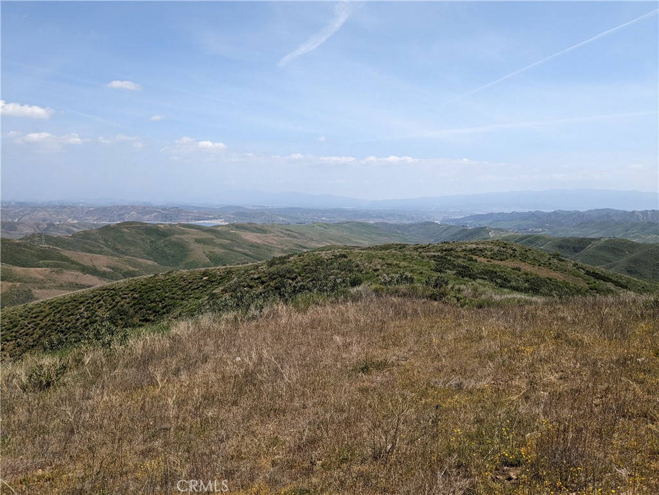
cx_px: 330
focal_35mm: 27
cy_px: 248
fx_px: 514
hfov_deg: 65.3
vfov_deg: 51.4
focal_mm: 4.38
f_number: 1.73
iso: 66
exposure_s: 1/3344
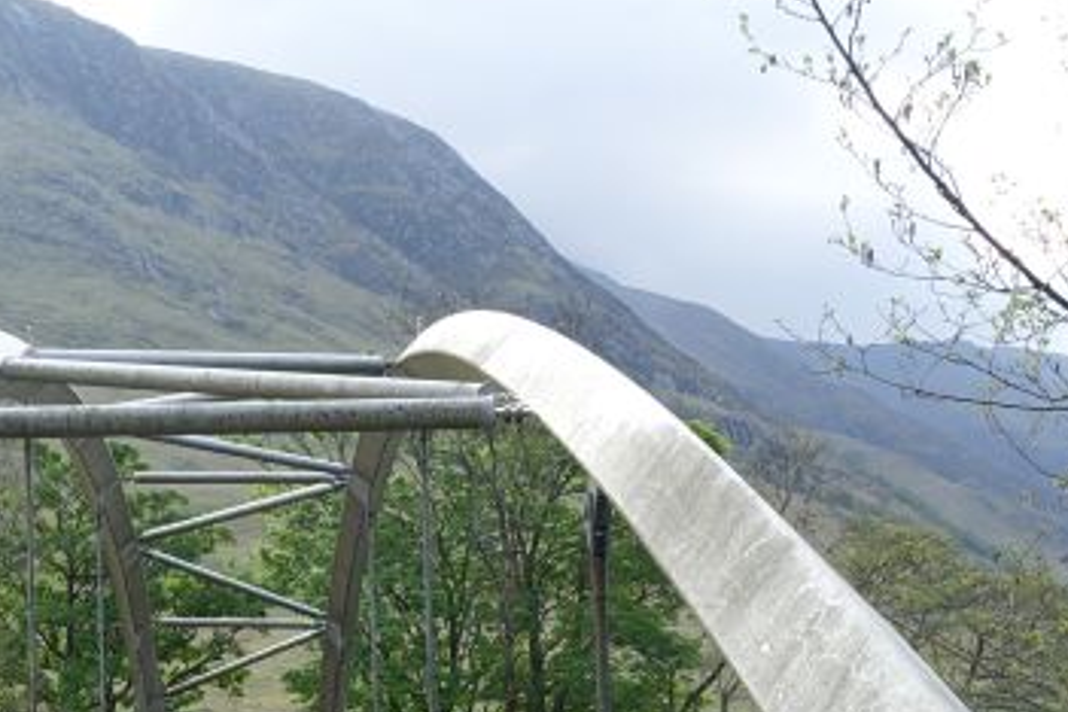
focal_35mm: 70
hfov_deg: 27.8
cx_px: 116
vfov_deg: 18.7
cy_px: 796
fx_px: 2077
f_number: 5.6
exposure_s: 1/100
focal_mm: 8.8
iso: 125
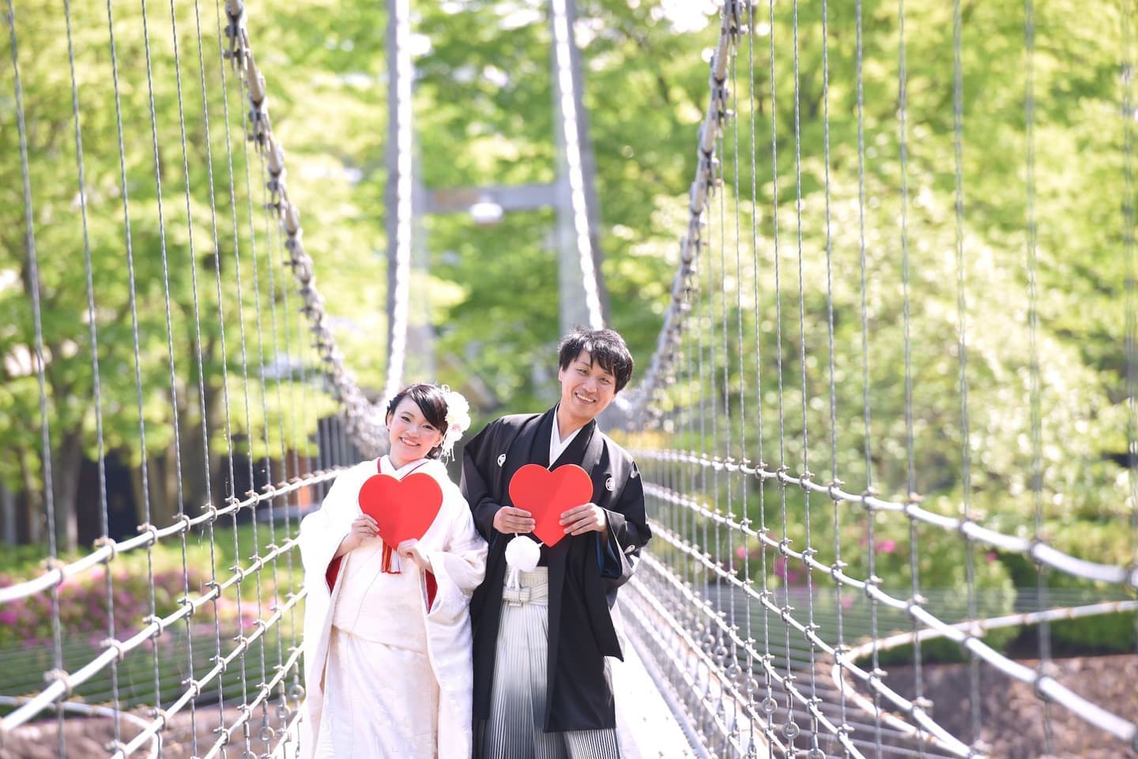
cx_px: 569
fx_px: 6324
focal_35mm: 200
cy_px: 380
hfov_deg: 10.3
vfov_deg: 6.9
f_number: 5.6
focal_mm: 200
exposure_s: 1/400
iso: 400
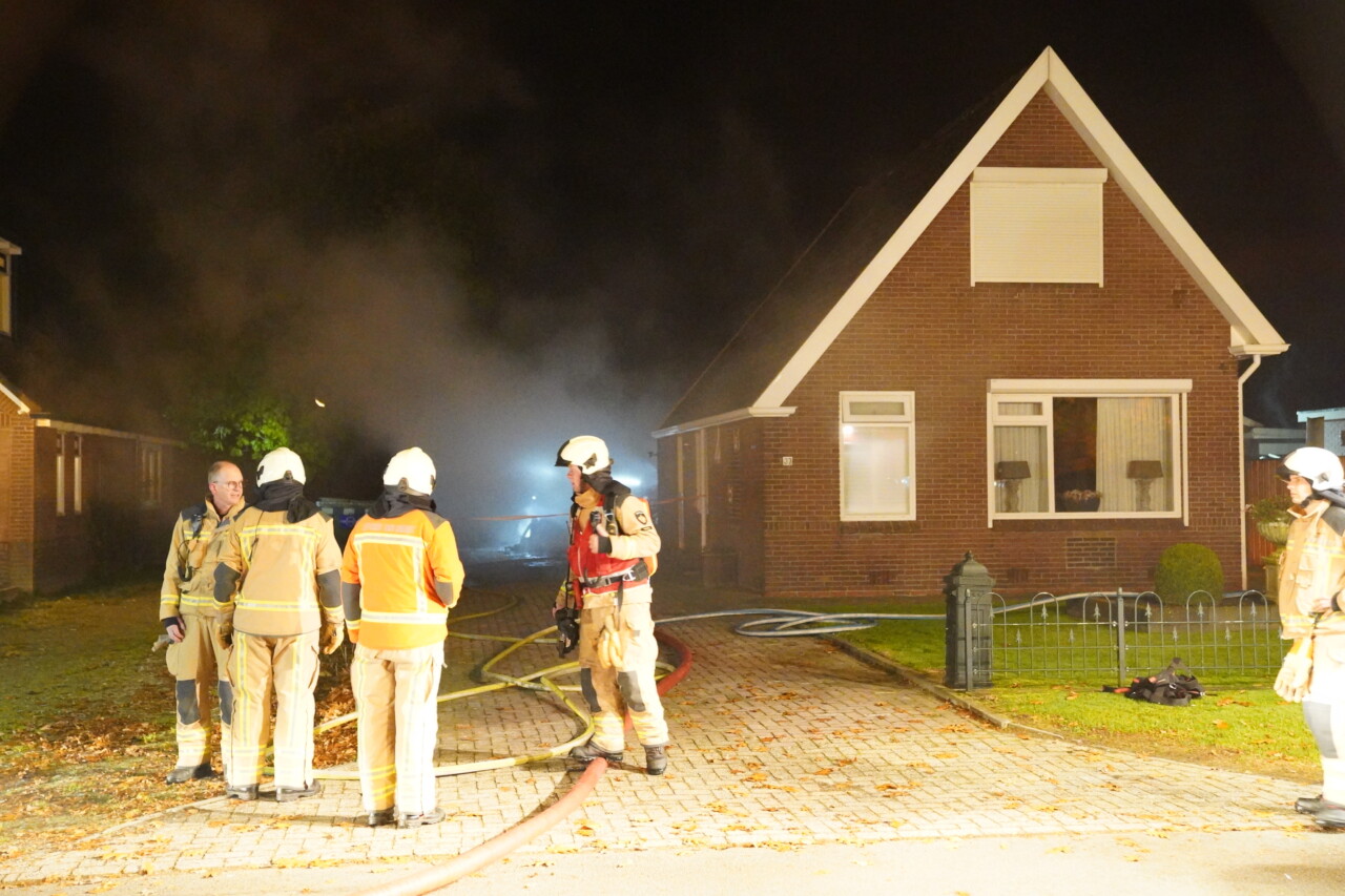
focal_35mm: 42
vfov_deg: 31.9
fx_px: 1569
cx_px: 672
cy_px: 448
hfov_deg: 46.4
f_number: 2.8
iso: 32000
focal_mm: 42
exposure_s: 1/40
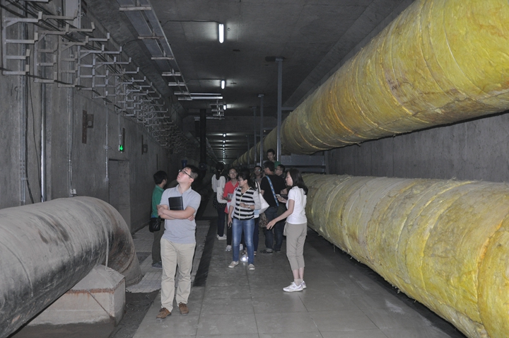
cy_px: 169
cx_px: 254
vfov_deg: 41.6
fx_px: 445
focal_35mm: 32
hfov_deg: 59.6
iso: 800
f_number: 3.8
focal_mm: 21
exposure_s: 1/60
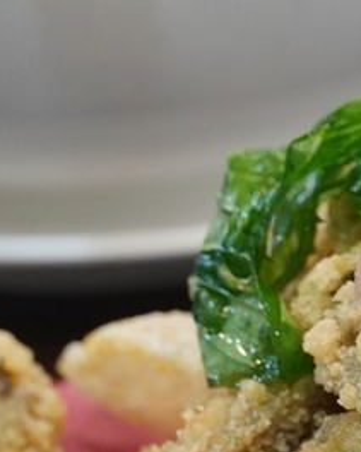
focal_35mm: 372
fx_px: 4971
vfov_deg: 5.2
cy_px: 457
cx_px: 383
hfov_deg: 4.2
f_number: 5.6
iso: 2000
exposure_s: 1/100
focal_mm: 82
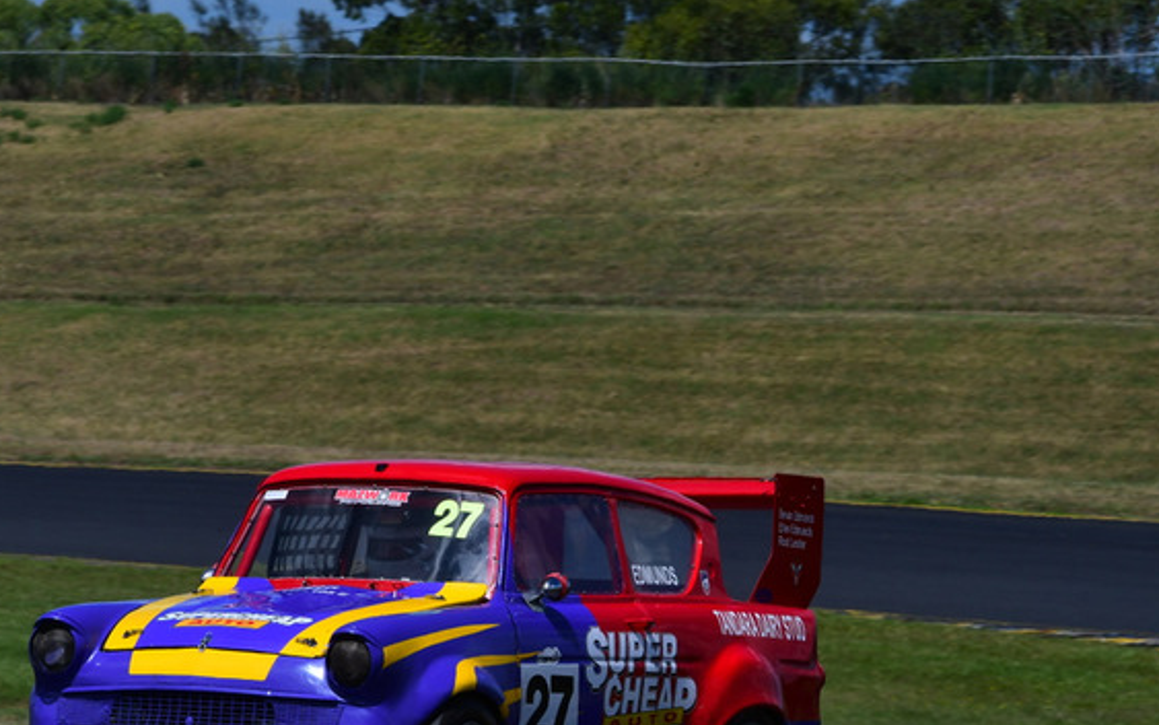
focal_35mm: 435
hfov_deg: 4.8
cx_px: 463
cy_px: 533
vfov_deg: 3.0
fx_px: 13742
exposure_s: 1/640
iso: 250
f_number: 14
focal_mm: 200
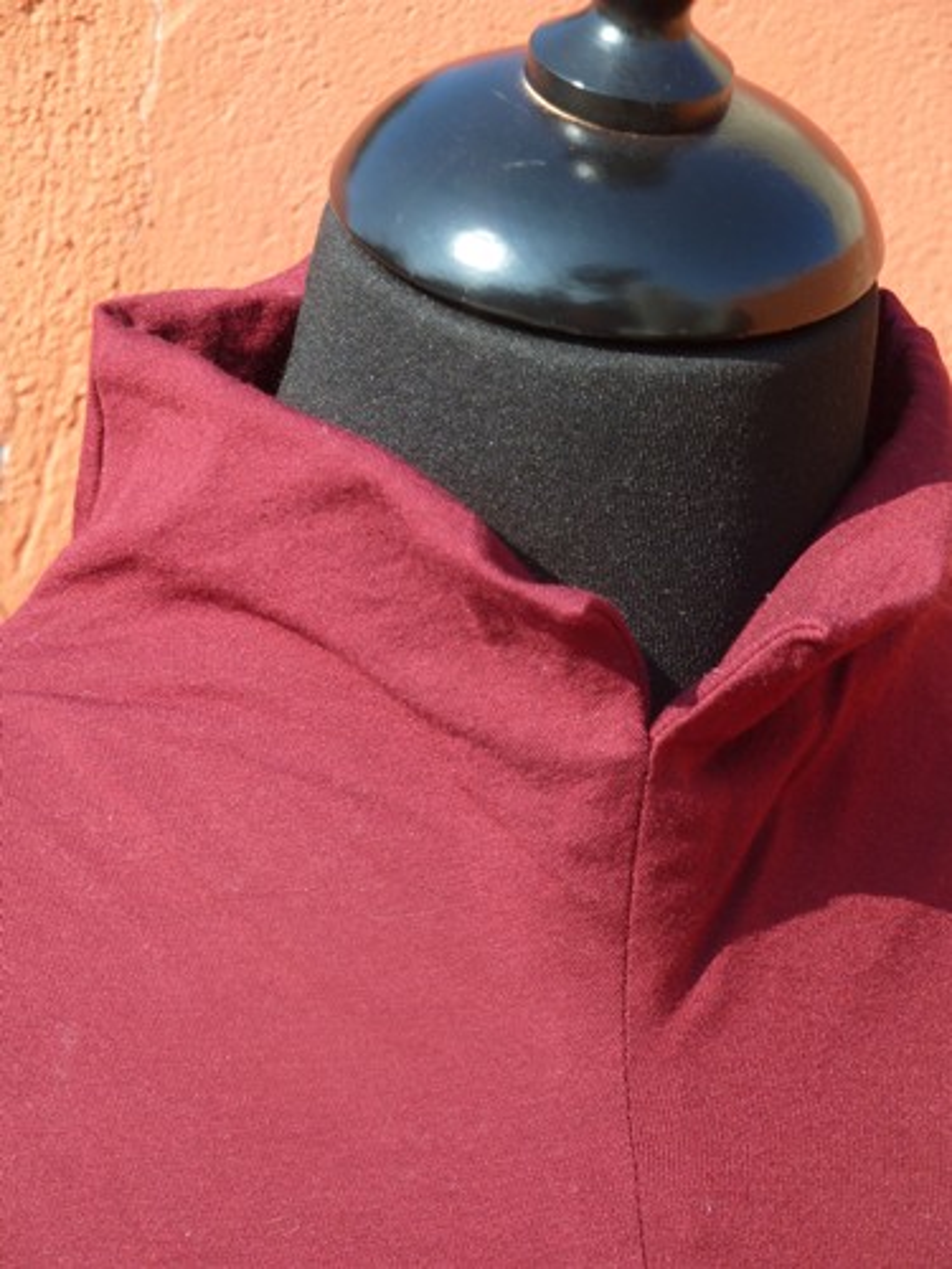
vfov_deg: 15.4
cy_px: 634
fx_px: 4694
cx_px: 476
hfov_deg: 11.6
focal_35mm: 128
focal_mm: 21
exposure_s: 1/125
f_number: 4.4
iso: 80
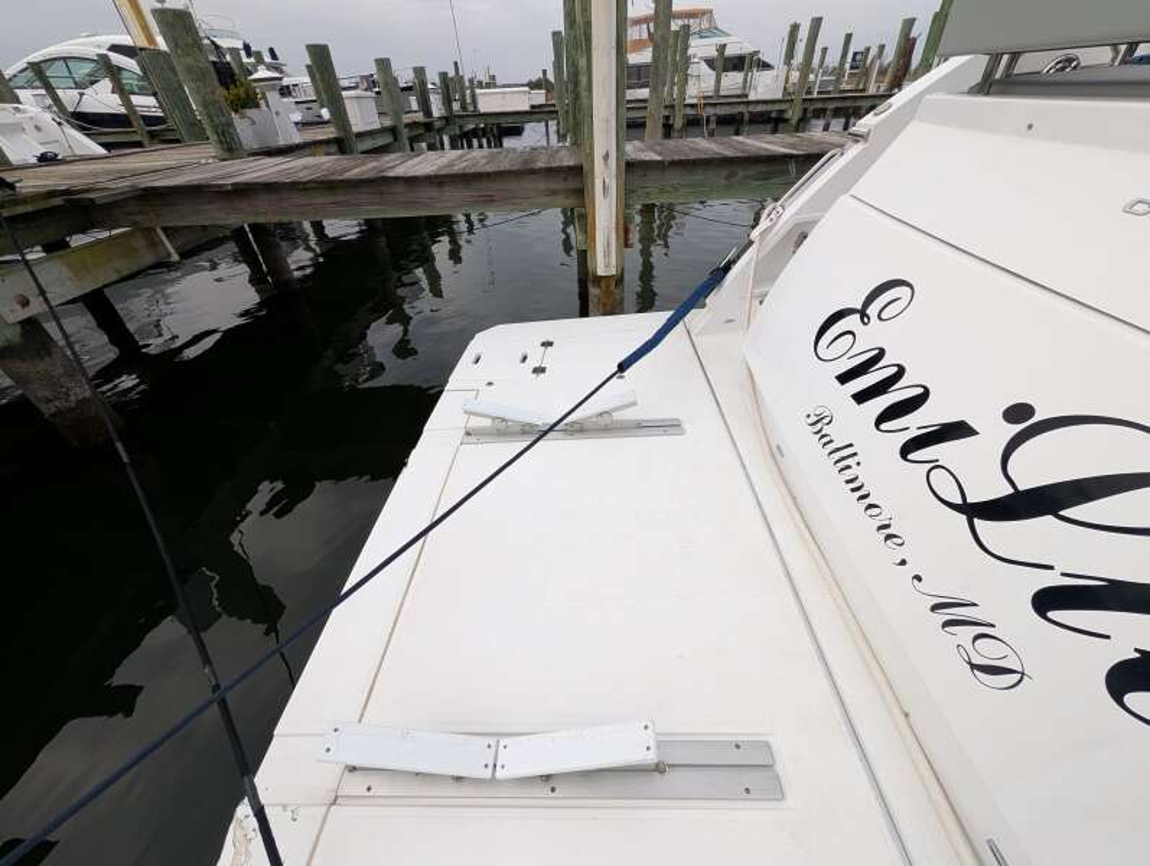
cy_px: 433
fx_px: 399
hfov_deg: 110.5
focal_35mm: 12
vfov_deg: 94.6
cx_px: 575
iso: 54
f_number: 1.7
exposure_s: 1/3448
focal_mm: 2.02
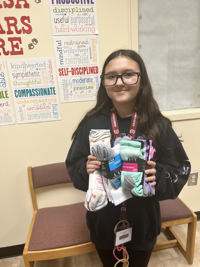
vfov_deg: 67.3
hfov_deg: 53.1
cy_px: 134
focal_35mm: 26
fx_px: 200
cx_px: 100
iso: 64
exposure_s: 1/60
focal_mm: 5.7
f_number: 1.5
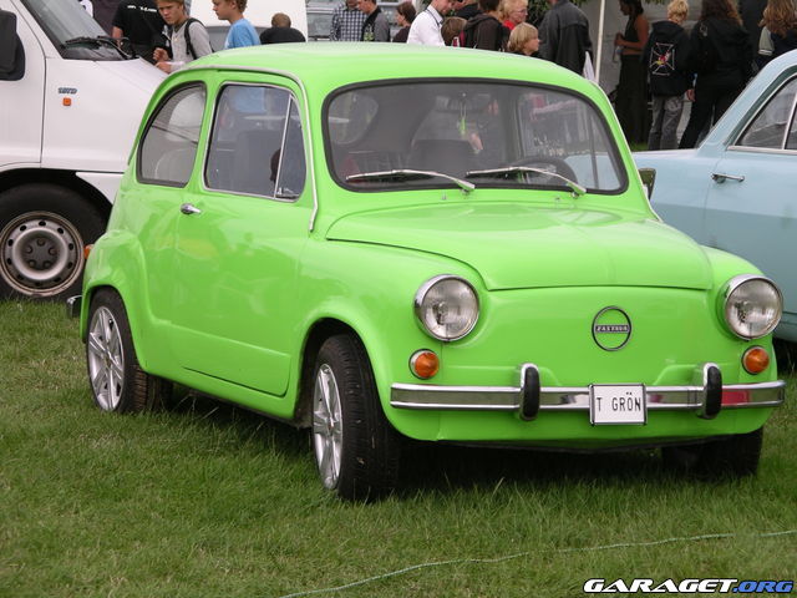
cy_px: 299
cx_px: 398
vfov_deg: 11.1
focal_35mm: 134
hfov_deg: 14.7
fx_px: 3085
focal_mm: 27.8
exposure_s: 1/320
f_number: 5
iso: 64
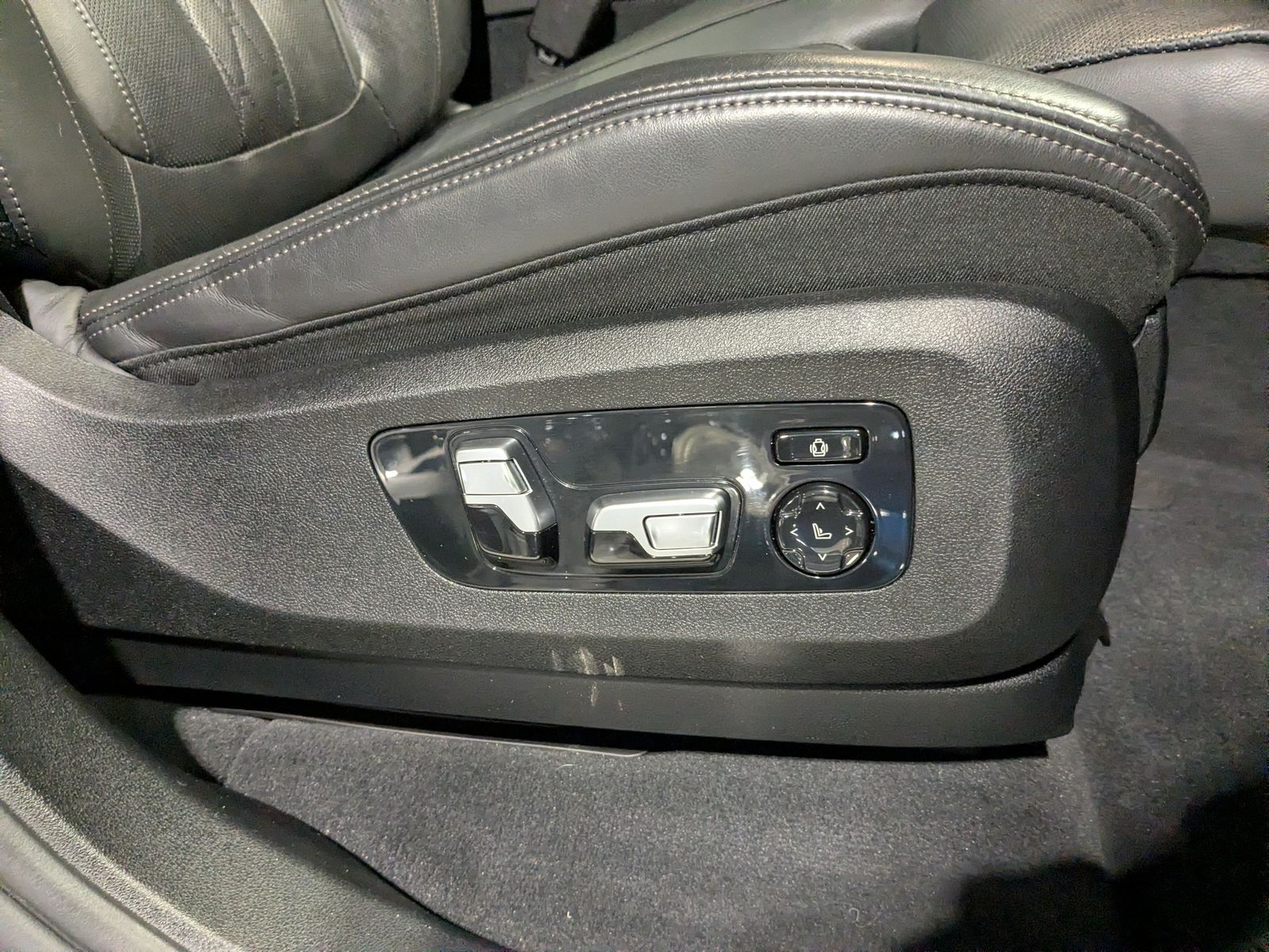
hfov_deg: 65.3
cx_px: 634
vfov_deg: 51.4
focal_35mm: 27
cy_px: 476
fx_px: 990
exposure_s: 1/120
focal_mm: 4.38
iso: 1088
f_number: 1.73
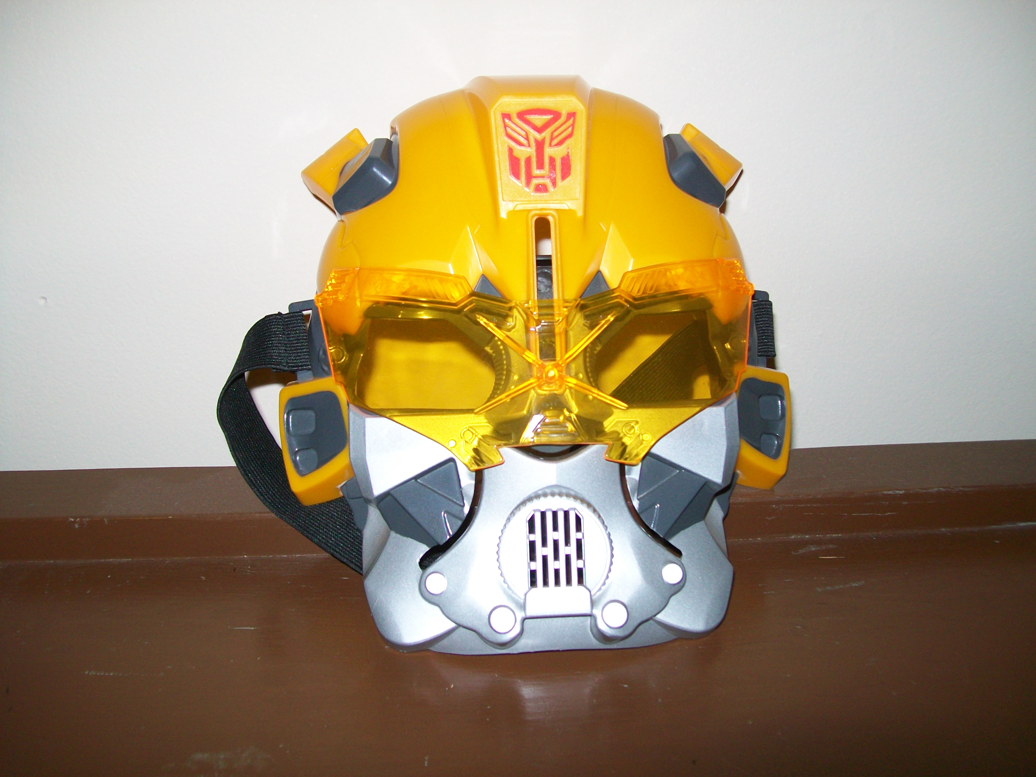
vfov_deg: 39.7
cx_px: 518
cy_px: 388
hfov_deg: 51.4
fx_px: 1077
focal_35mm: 36
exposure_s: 1/60
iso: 64
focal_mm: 6
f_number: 2.7
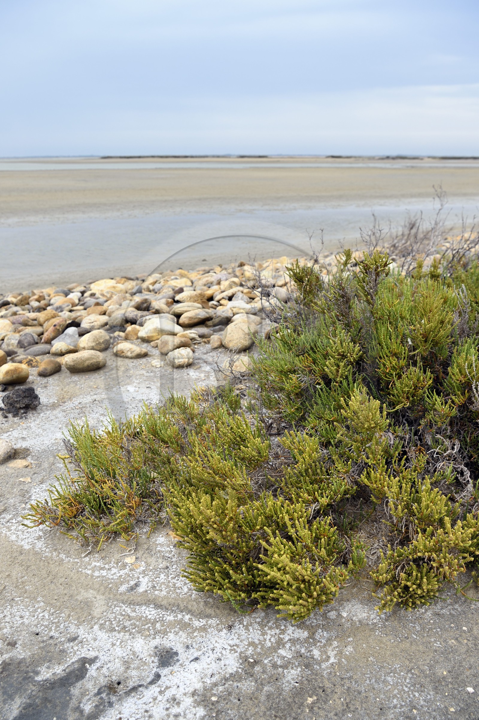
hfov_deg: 44.9
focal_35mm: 29
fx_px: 580
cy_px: 360
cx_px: 240
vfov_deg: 63.7
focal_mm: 29
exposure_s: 1/250
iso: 200
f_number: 7.1
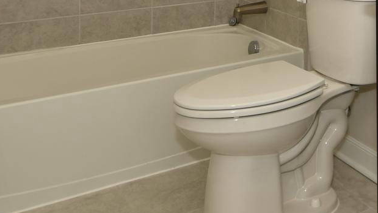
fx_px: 521
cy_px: -77
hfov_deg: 36.8
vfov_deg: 20.7
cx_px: 355
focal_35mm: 52
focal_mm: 10
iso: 100
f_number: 6.3
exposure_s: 1/200
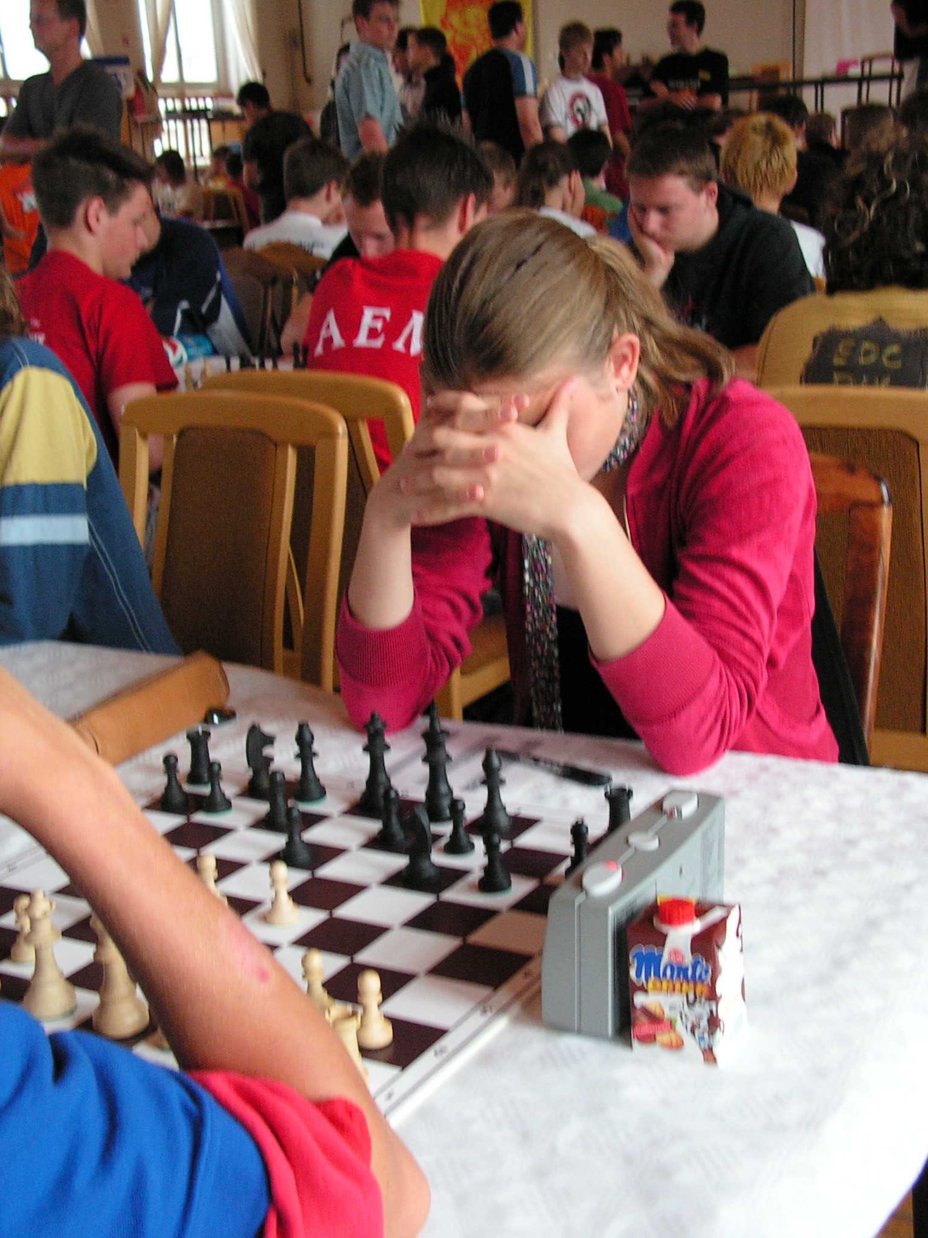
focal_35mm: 46
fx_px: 1644
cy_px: 619
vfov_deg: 41.2
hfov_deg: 31.5
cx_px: 464
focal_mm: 7.8
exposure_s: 1/40
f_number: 3.2
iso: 160
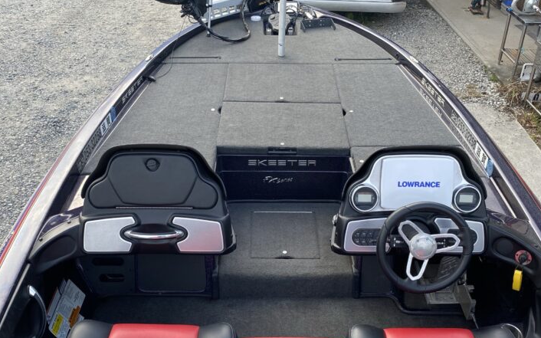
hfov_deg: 49.3
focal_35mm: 40
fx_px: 590
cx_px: 279
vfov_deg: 31.9
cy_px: 207
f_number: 1.8
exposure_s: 1/144
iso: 32
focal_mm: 4.25
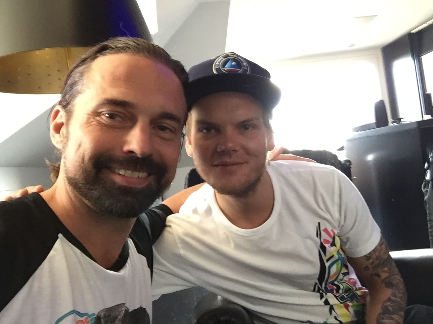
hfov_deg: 58.4
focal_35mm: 31
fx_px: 388
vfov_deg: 45.4
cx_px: 216
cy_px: 162
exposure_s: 1/30
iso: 200
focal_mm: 2.65
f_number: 2.2
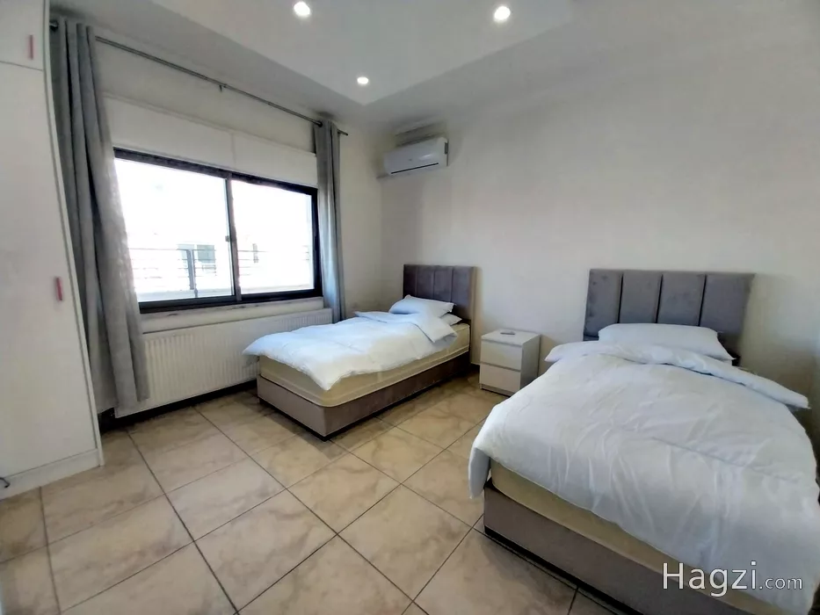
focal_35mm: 13
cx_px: 410
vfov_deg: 89.9
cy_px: 308
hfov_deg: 106.2
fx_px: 308
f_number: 2.2
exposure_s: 1/50
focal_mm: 1.3
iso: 160
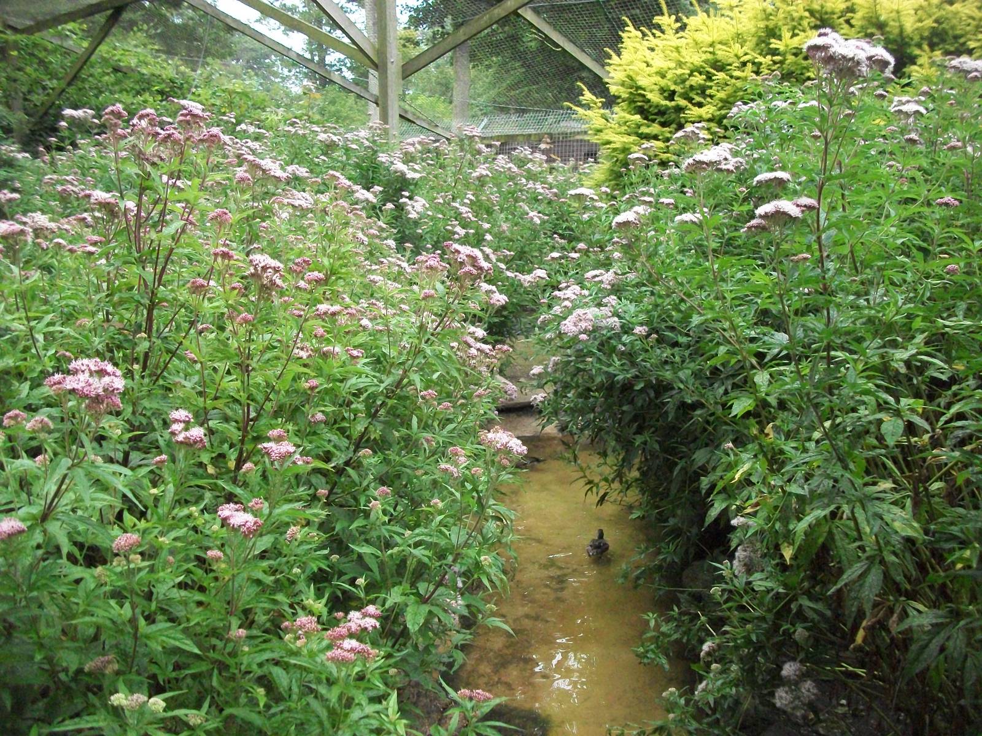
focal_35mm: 32
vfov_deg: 44.2
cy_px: 368
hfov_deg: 56.8
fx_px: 908
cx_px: 491
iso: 573
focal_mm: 5.7
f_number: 2.9
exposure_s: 1/500
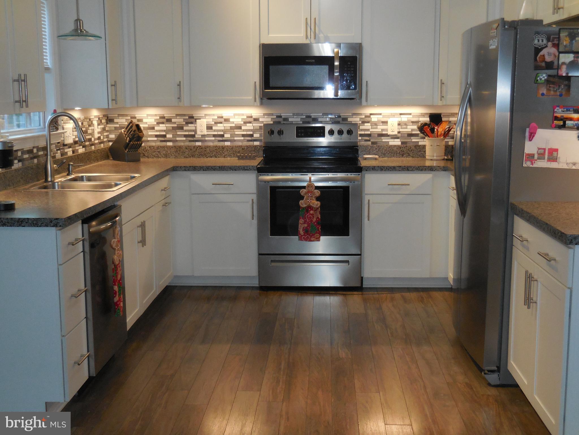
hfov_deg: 42.1
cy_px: 218
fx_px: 753
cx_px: 290
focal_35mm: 45
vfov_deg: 32.2
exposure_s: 1/60
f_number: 4.2
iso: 360
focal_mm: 8.1
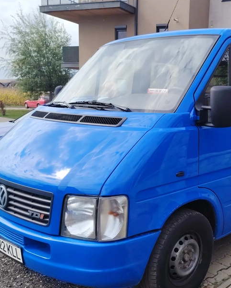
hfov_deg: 36.2
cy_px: 161
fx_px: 333
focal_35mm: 39
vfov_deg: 46.7
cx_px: 201
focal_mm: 5.25
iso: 100
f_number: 1.75
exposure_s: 1/827
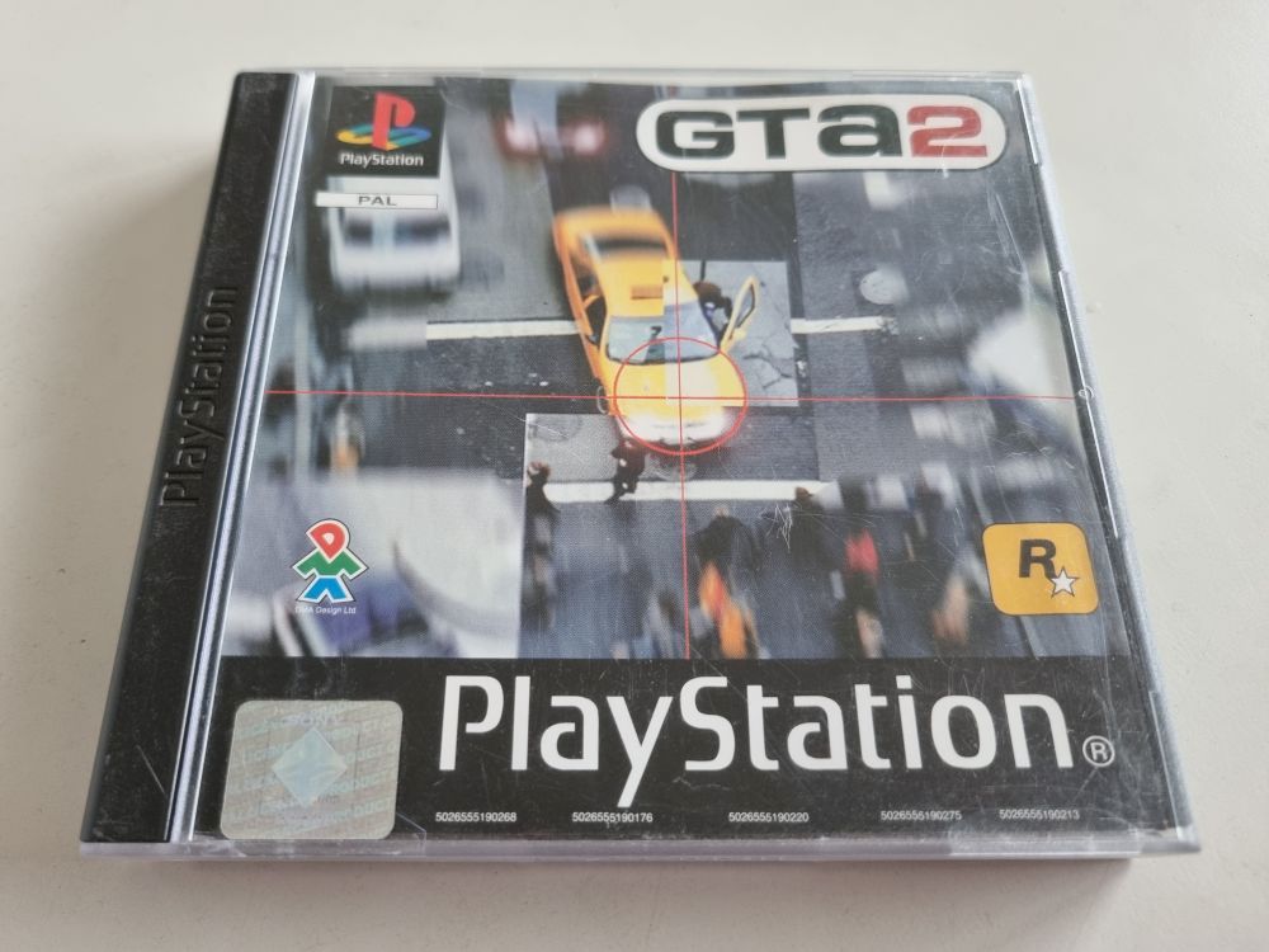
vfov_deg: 53.1
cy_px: 476
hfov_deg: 67.3
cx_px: 634
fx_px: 953
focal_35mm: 26
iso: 200
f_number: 1.8
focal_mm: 5.4
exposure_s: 1/100
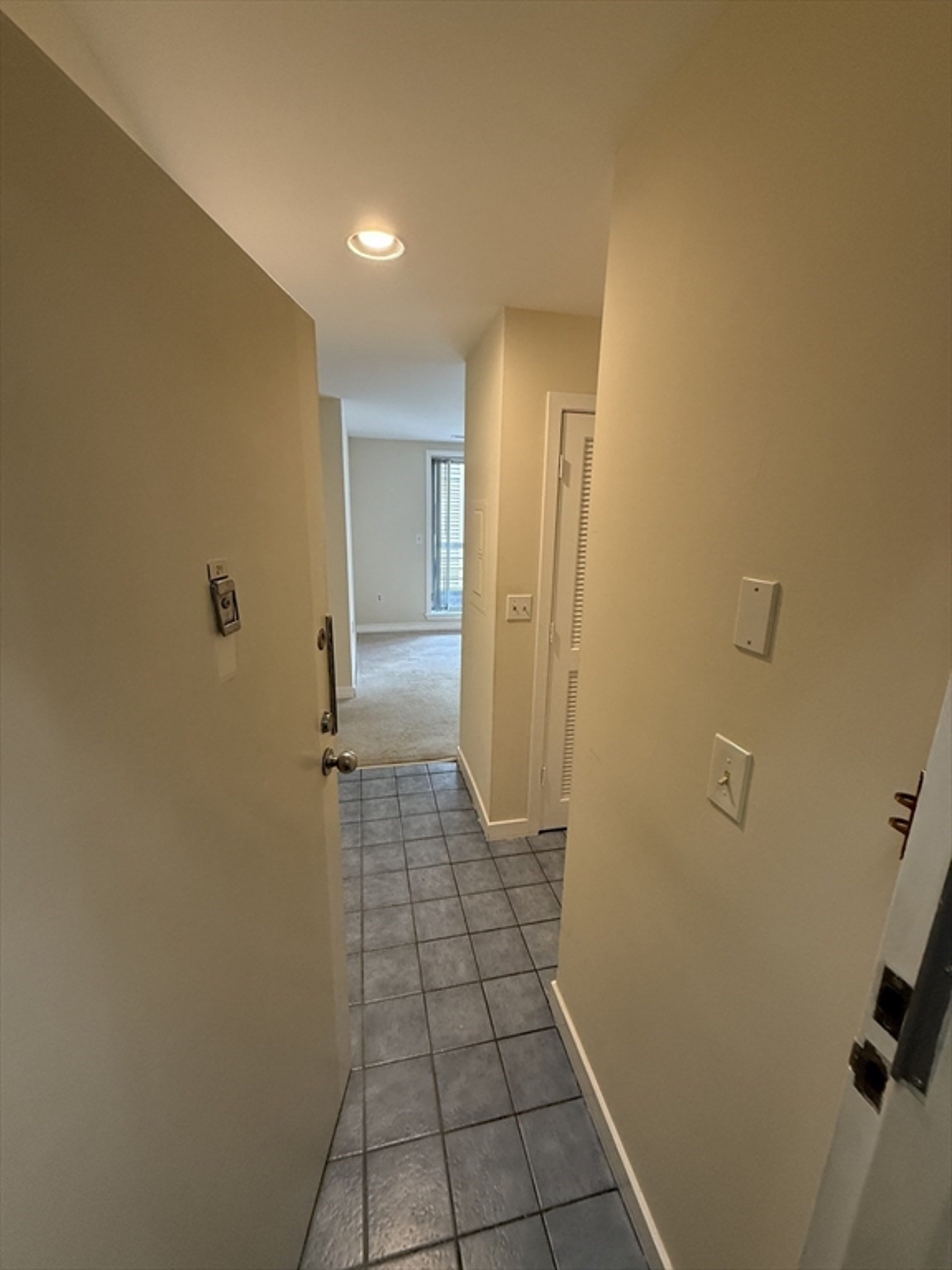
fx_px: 513
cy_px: 635
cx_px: 476
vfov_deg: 102.1
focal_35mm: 14
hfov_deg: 85.7
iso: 400
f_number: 2.2
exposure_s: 1/120
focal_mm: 2.22
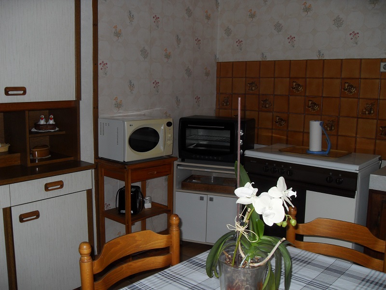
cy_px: 145
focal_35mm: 35
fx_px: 390
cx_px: 193
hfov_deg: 52.6
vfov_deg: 40.7
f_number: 2.8
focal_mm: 6.3
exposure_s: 1/45
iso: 100
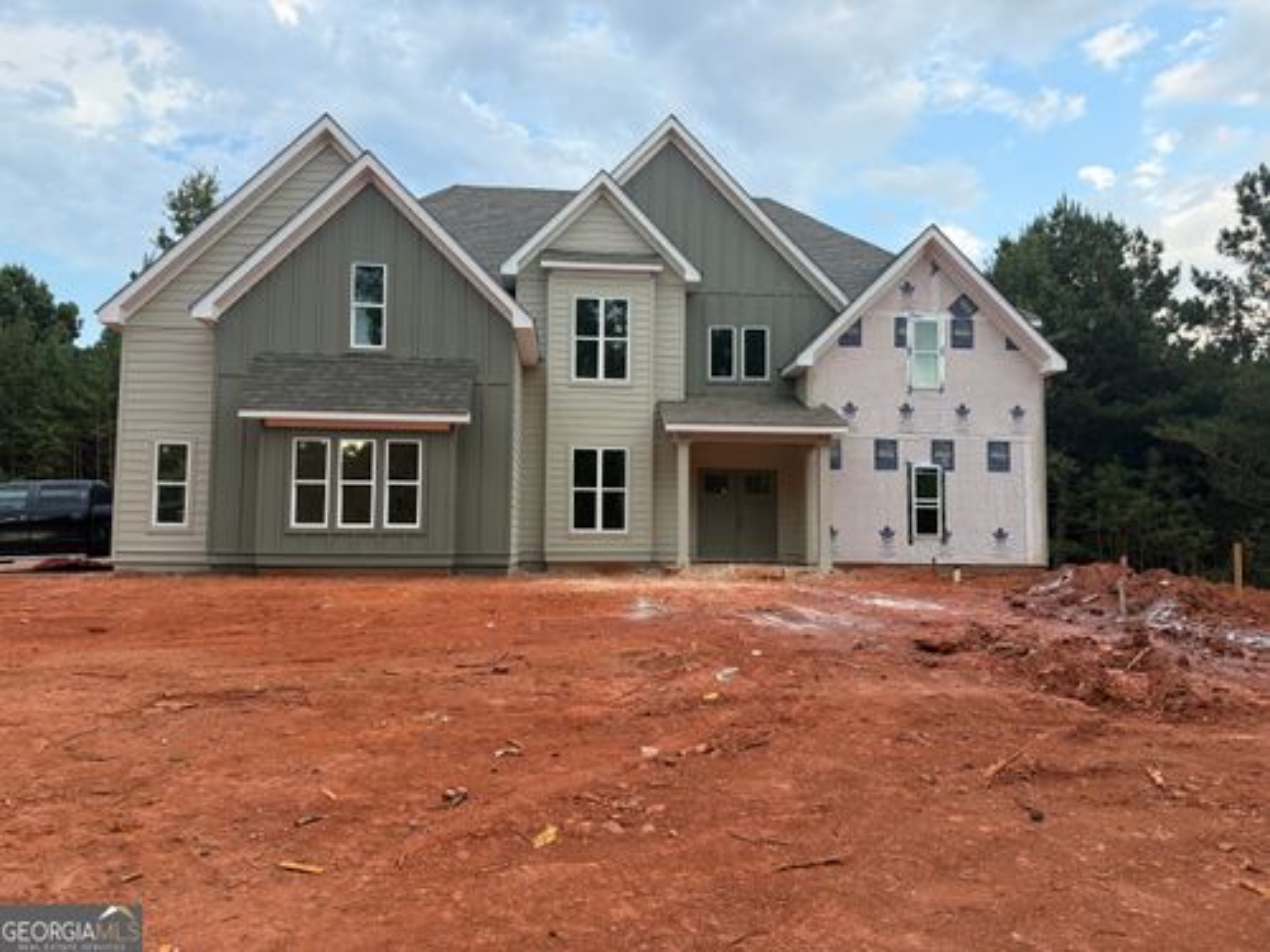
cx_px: 635
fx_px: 881
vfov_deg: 56.8
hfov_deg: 71.6
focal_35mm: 24
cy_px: 476
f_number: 1.78
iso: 100
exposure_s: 1/598
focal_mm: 6.76
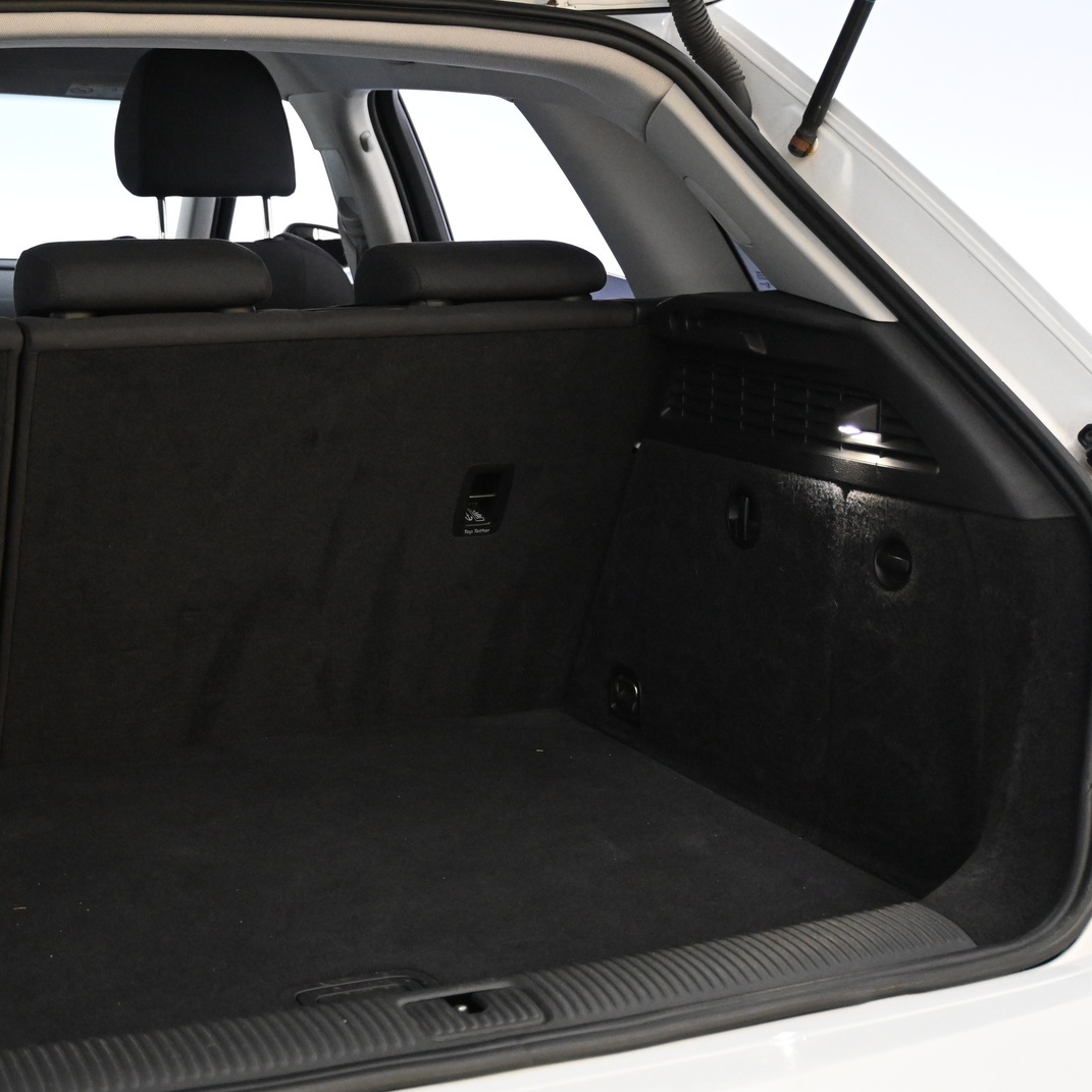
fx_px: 1927
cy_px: 542
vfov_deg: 31.6
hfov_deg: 31.2
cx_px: 303
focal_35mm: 54
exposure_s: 1/50
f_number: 4.5
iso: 4000
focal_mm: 28
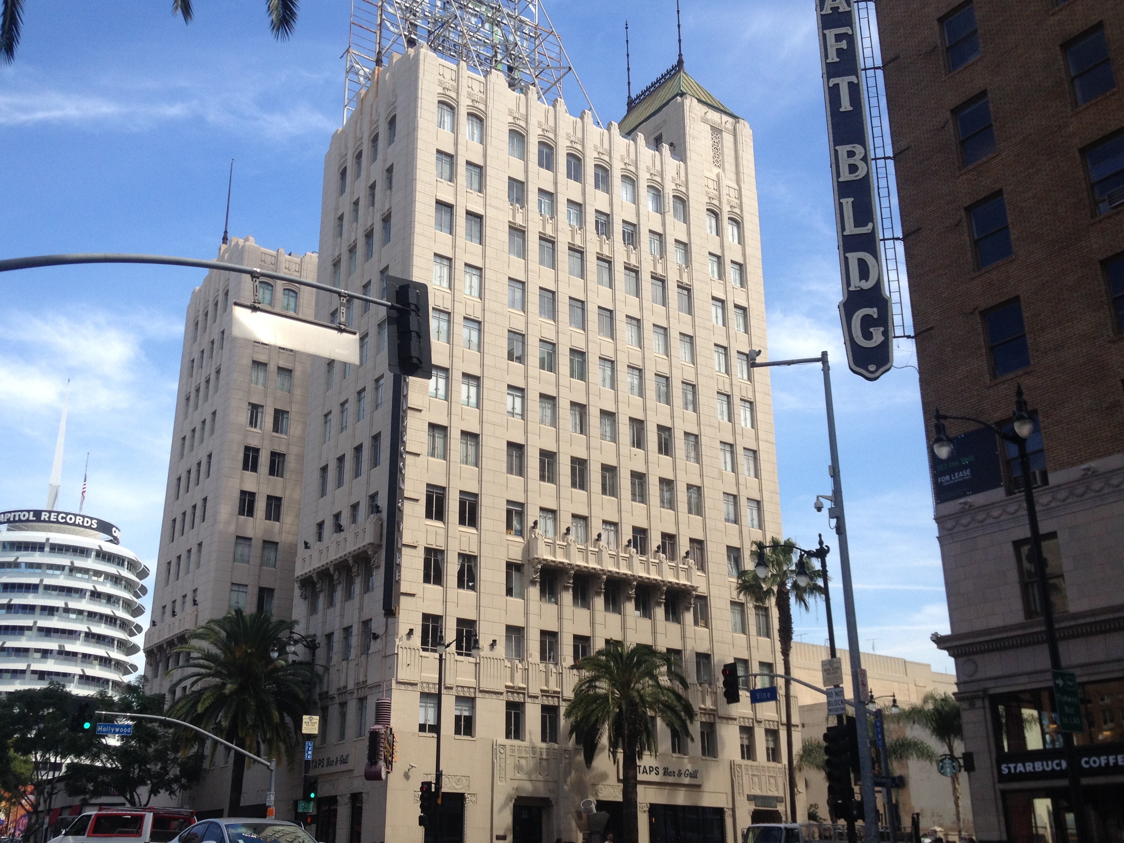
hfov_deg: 47.8
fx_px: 1266
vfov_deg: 36.8
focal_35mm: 39
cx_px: 513
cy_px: 440
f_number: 2.4
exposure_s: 1/876
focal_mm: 4.28
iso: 50
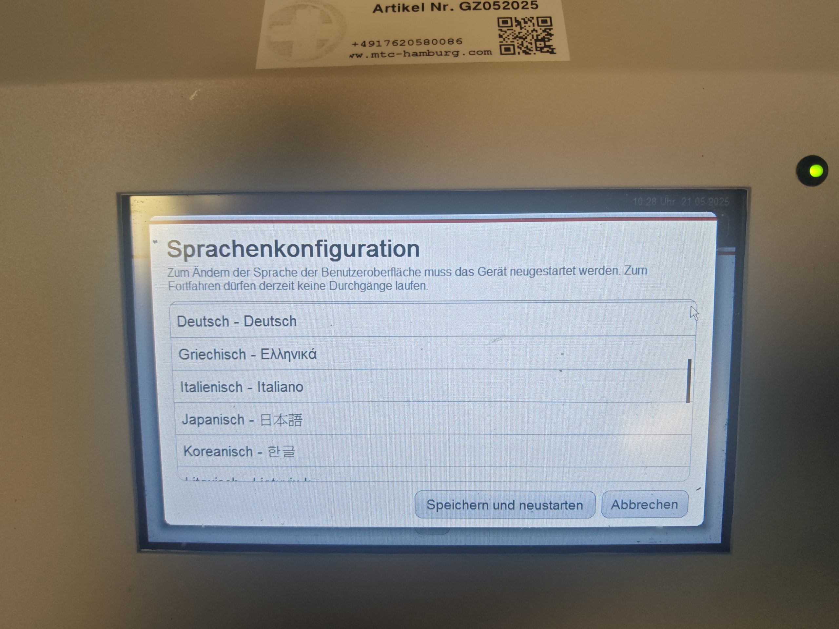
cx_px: 420
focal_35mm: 27
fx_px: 654
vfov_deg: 51.4
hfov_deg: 65.3
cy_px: 314
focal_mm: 6.83
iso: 64
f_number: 2
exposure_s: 1/100
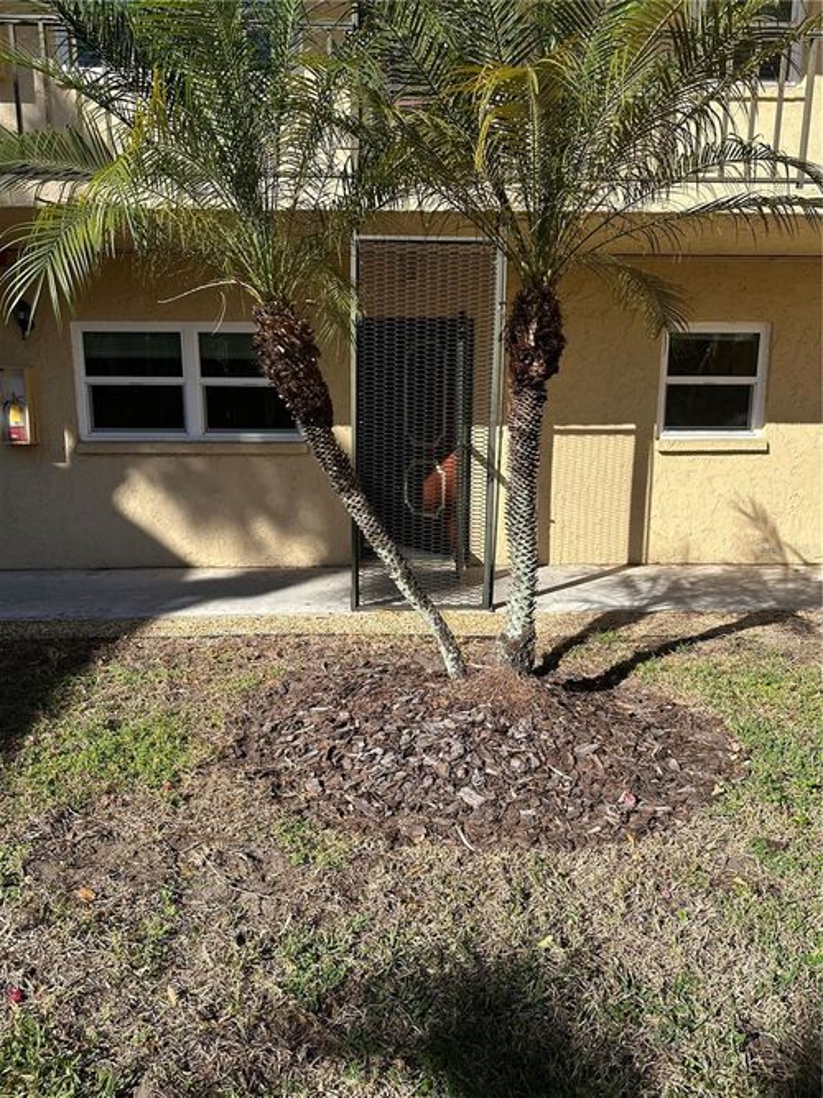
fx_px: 761
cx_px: 412
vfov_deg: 71.6
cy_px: 549
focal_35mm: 24
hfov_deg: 56.8
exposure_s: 1/3247
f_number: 1.78
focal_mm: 6.86
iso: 80
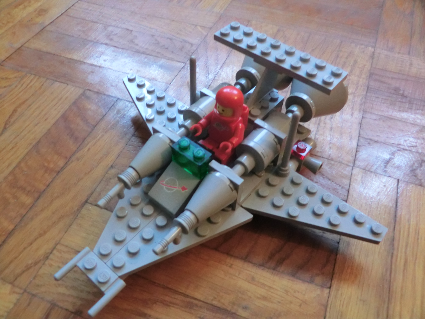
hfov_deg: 61.7
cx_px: 212
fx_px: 356
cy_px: 160
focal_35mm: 29
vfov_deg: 48.2
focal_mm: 5.2
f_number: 3.5
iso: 800
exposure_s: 1/15
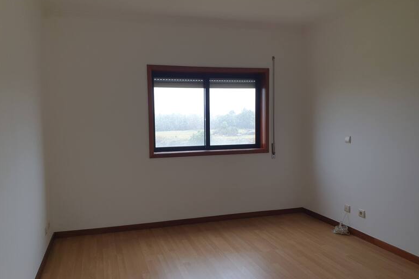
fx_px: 326
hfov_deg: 65.5
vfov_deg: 46.4
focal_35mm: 28
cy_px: 138
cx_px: 215
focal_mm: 4.32
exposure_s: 1/60
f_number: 2.4
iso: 50
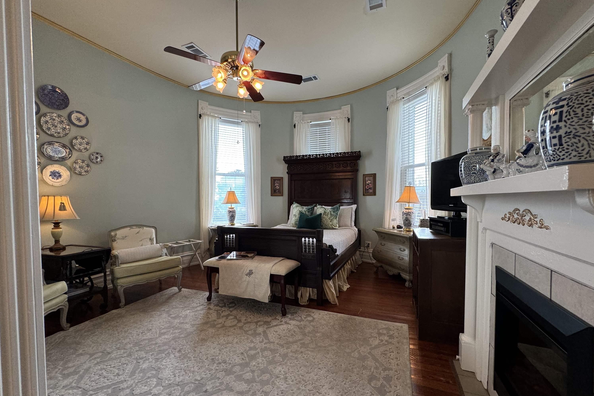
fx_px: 247
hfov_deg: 100.4
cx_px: 305
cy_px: 207
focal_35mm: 15
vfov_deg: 77.3
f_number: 2.2
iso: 160
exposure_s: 1/120
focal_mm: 2.22
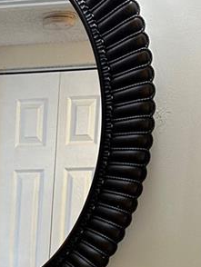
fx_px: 819
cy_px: 455
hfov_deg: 13.2
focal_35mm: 106
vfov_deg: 16.1
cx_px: -108
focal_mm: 5.7
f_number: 1.5
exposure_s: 1/120
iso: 125
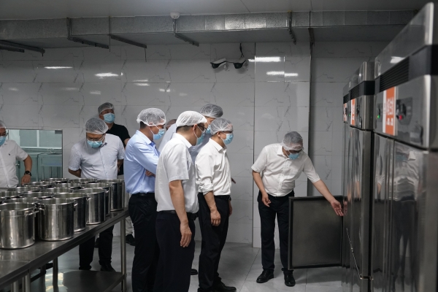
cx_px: 219
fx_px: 499
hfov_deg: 47.4
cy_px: 146
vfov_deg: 32.6
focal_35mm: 41
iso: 4000
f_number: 4.5
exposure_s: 1/160
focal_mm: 41
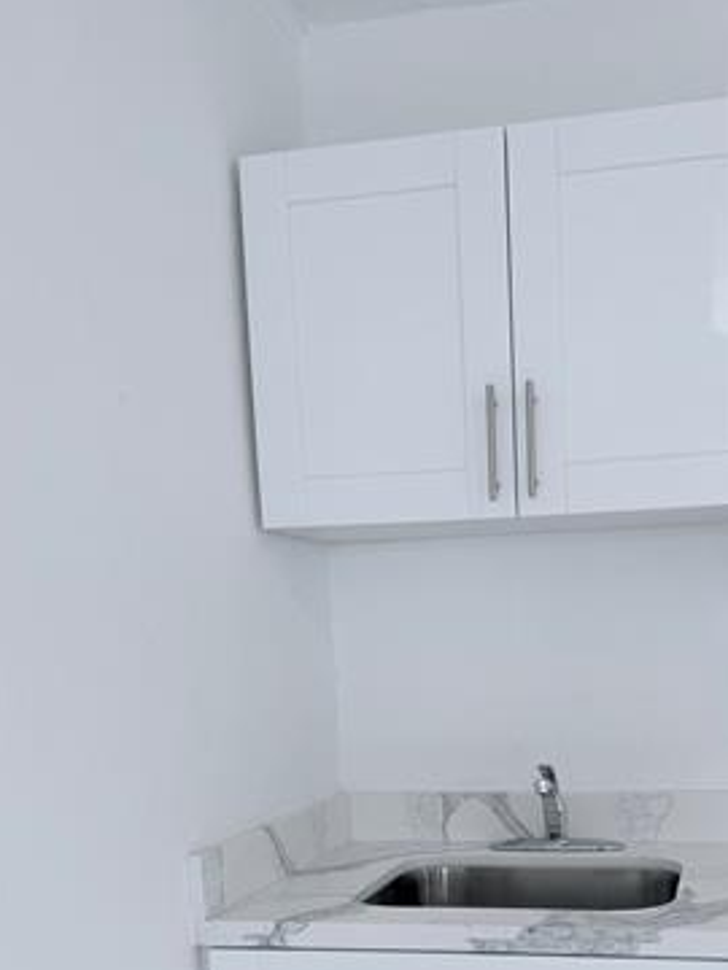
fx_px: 1122
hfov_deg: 35.3
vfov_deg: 44.4
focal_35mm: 40
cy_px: 784
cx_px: 531
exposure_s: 1/120
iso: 64
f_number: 1.78
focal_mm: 6.76
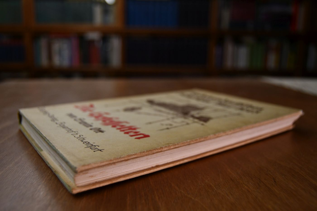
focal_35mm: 33
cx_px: 158
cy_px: 106
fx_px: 291
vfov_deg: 40.0
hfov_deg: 57.2
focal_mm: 22
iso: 640
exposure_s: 1/250
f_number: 3.5
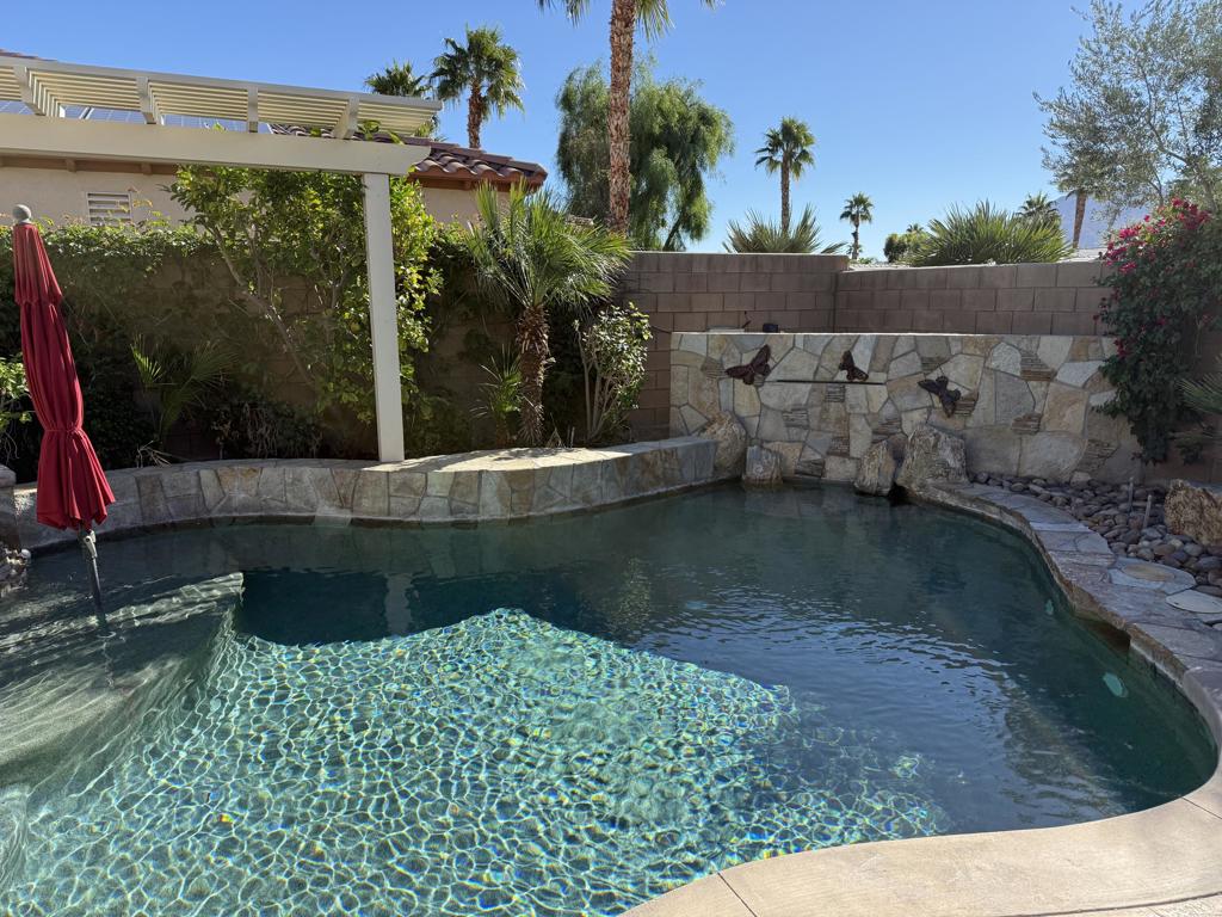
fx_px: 847
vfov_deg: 56.8
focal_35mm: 24
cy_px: 458
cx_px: 611
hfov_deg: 71.6
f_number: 1.78
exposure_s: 1/3279
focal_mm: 6.76
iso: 100
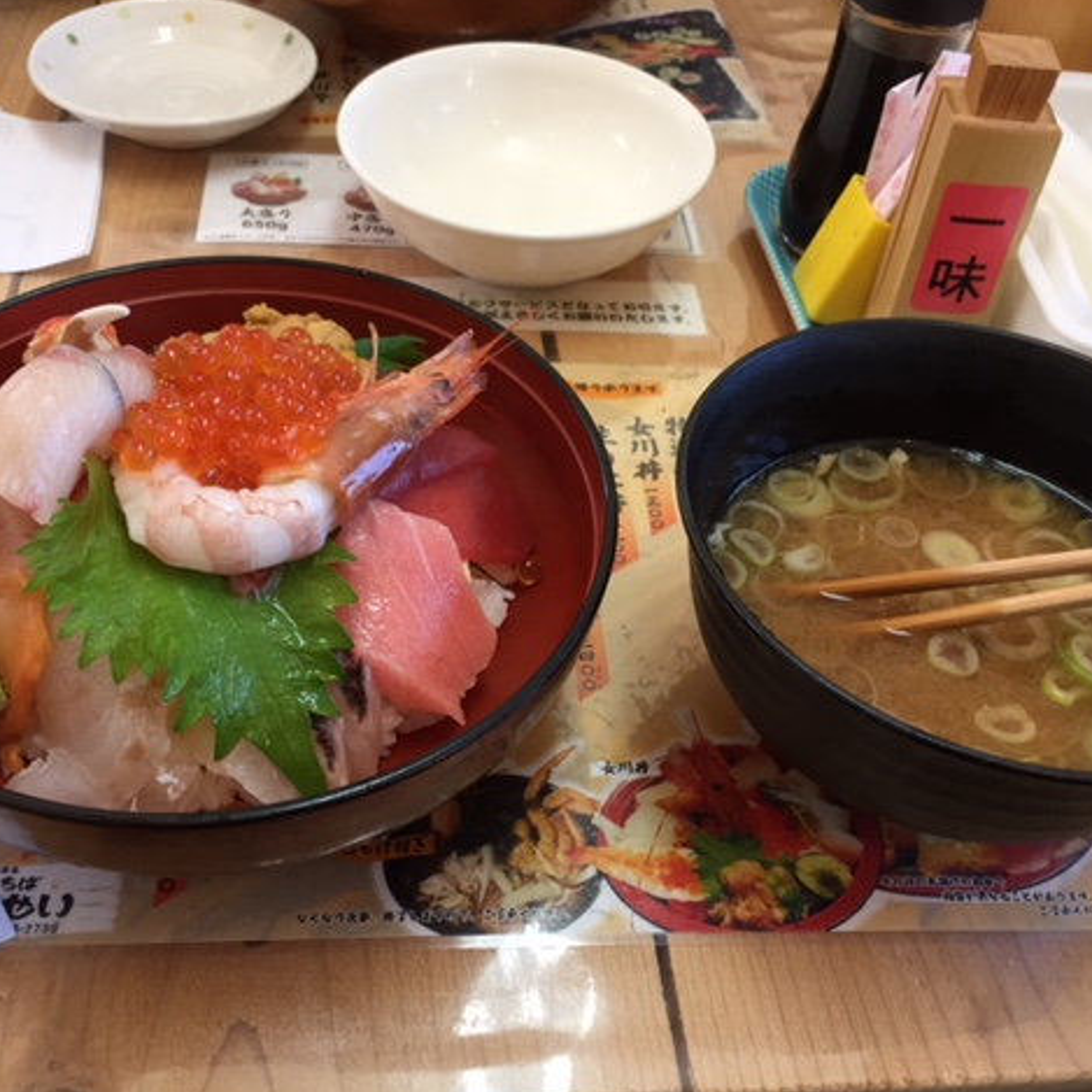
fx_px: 1249
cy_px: 543
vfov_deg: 47.2
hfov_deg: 47.2
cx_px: 522
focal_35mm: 35
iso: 40
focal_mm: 4.15
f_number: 2.2
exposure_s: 1/30
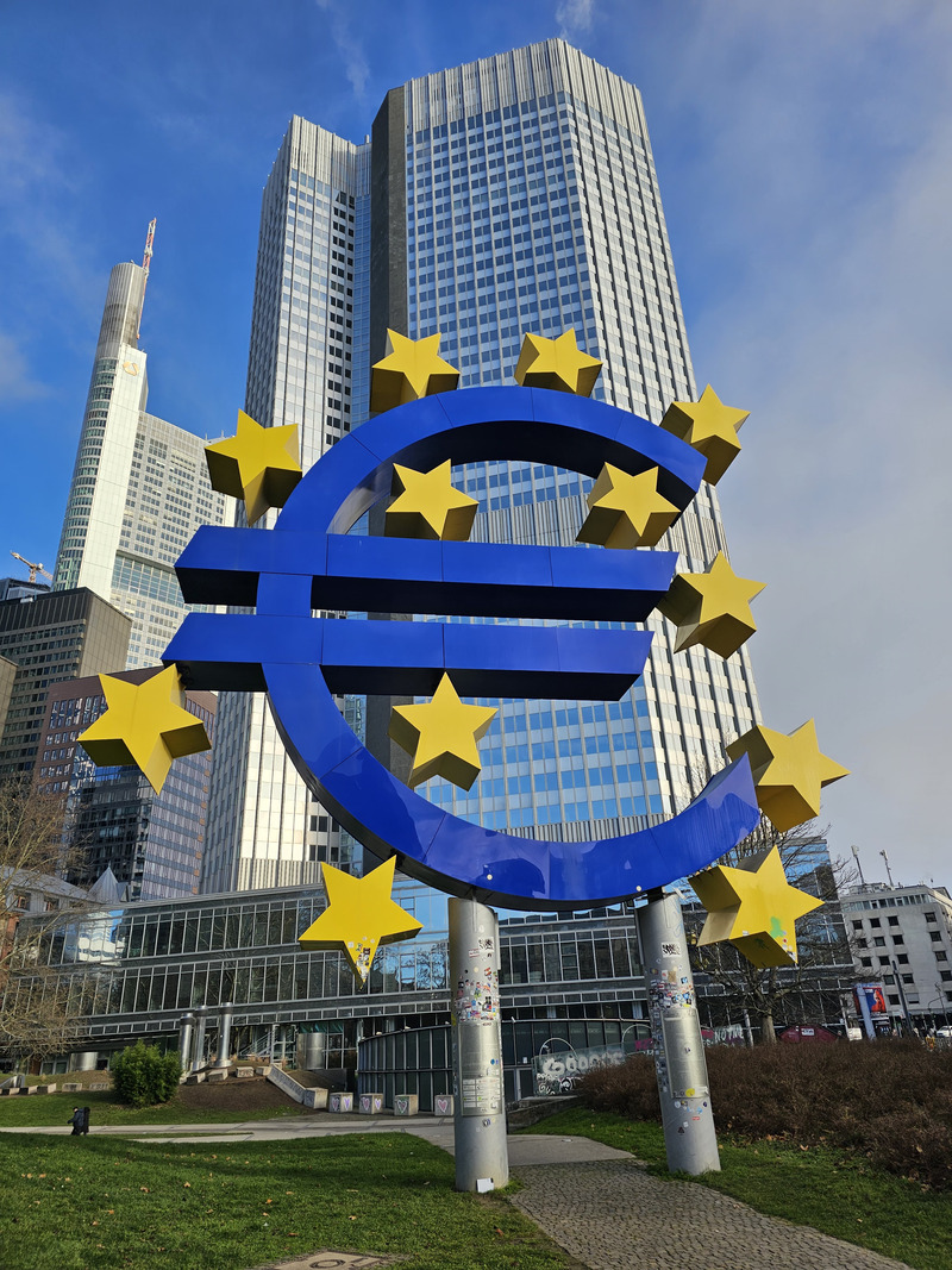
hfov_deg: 58.9
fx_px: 844
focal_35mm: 23
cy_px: 635
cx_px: 476
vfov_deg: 73.9
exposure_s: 1/661
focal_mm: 6.3
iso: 10
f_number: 1.7
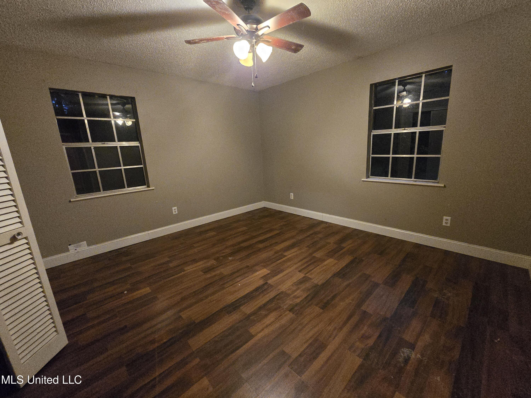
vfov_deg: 89.9
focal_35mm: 13
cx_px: 266
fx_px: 199
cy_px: 199
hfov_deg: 106.2
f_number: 2.2
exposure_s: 1/40
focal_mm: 2.2
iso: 1600
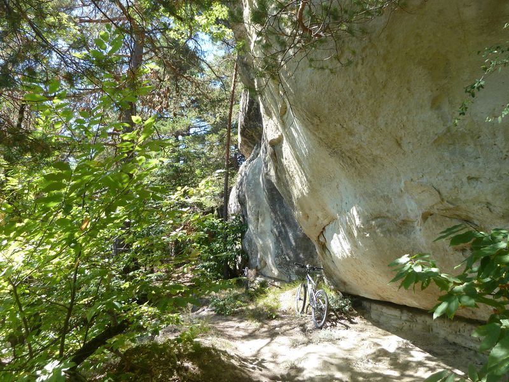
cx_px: 254
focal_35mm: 25
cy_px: 191
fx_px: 368
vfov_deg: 54.9
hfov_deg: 69.4
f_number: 3.5
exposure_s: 1/100
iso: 80
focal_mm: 4.1
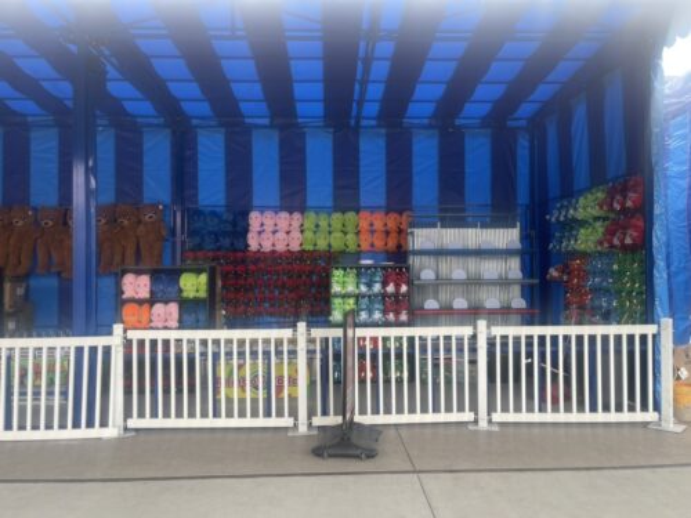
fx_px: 499
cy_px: 259
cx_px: 346
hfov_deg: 69.4
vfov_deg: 54.9
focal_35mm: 25
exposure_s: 1/121
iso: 40
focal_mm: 5.1
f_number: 1.6
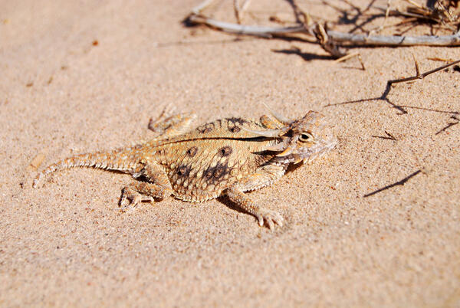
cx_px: 230
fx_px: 960
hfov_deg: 27.0
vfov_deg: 18.2
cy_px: 154
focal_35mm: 75
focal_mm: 50
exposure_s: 1/400
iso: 100
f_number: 8
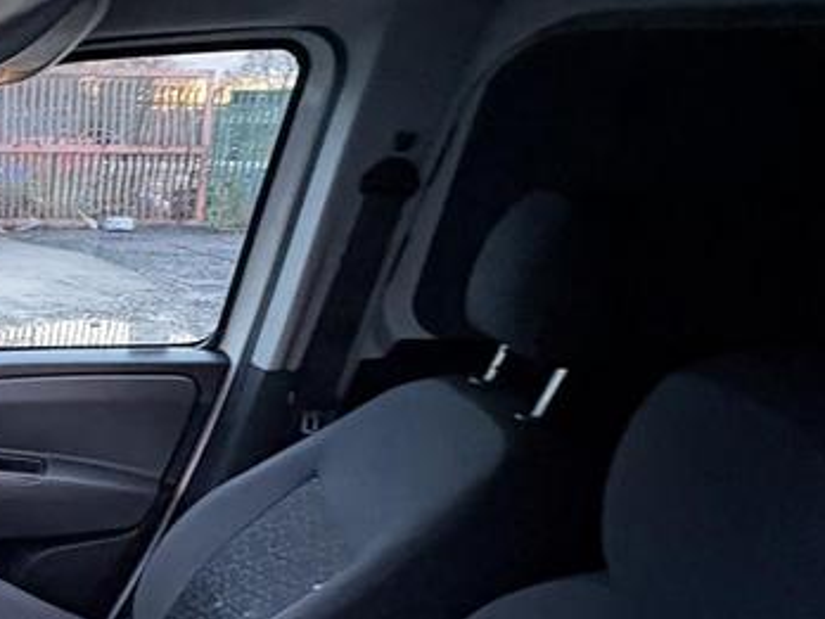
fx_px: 858
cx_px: -149
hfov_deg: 38.8
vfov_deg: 37.7
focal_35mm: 36
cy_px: 524
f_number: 2.2
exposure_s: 1/40
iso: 1000
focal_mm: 2.22
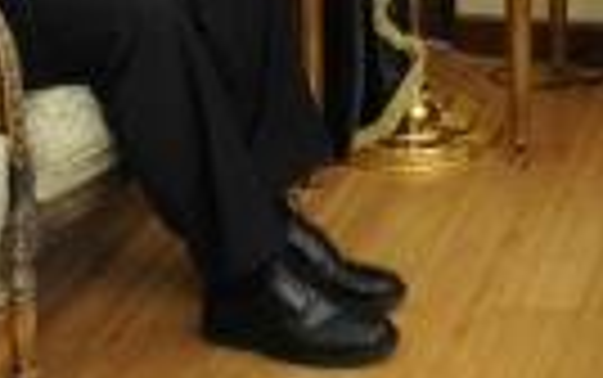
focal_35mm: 116
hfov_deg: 17.5
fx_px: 1908
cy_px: -268
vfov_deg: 10.7
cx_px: 612
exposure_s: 1/100
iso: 1000
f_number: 4.5
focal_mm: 34
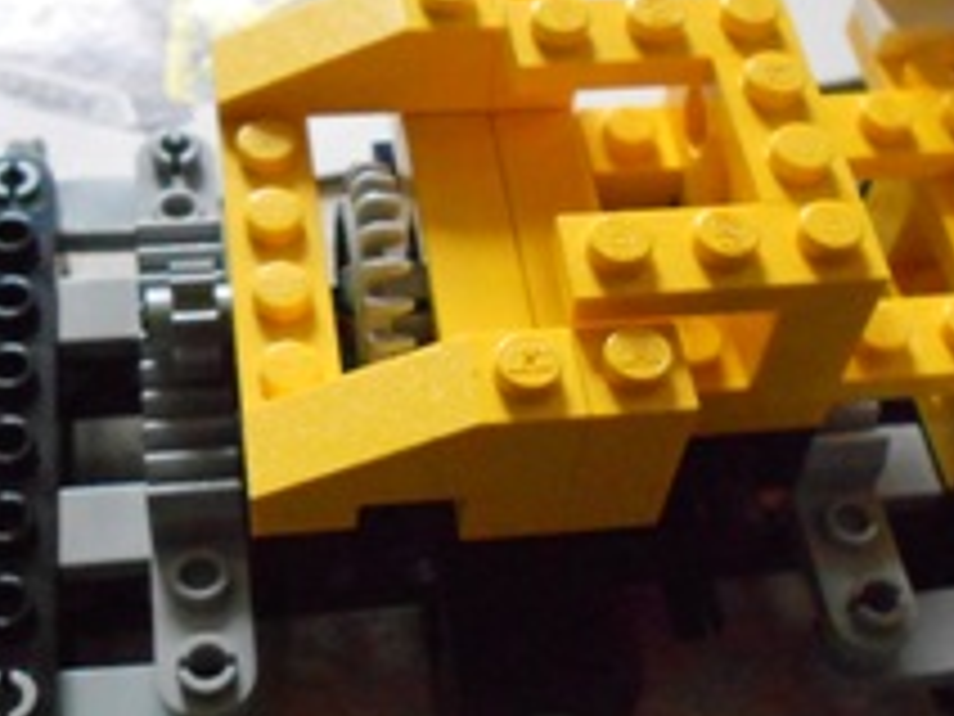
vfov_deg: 26.5
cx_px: 450
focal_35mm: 55
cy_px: 432
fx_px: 1516
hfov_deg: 34.9
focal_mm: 4.6
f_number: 3.2
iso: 800
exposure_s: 1/10
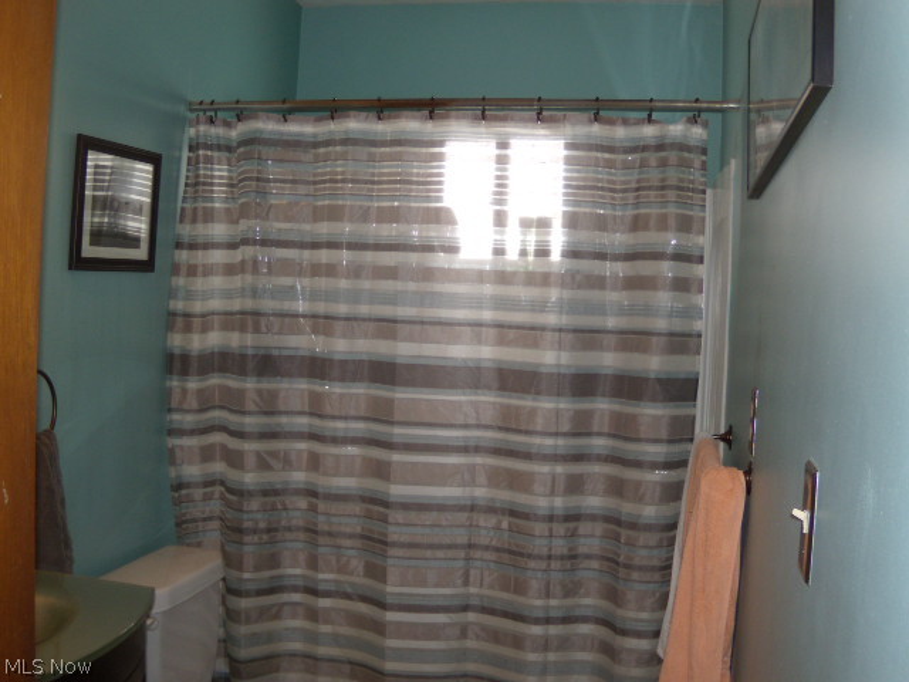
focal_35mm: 36
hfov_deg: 51.4
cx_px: 454
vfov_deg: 39.7
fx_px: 945
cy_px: 341
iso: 100
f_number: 3.6
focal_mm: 6.4
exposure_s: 1/30
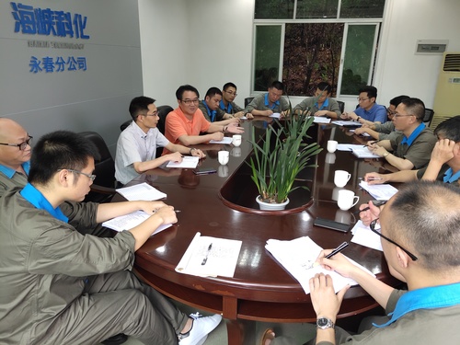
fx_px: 385
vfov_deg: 48.2
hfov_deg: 61.7
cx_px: 230
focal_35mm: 29
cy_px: 172
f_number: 1.8
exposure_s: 1/100
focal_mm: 4.27
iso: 288
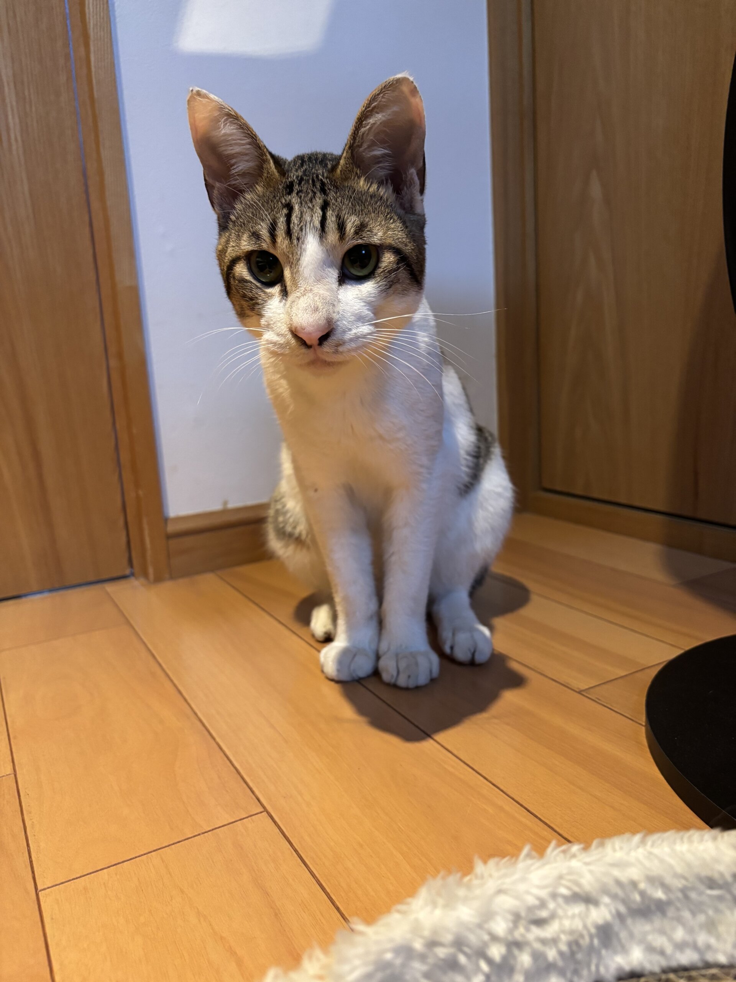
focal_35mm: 26
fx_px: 737
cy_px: 491
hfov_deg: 53.1
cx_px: 368
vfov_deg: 67.3
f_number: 1.6
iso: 500
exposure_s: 1/60
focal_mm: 5.96
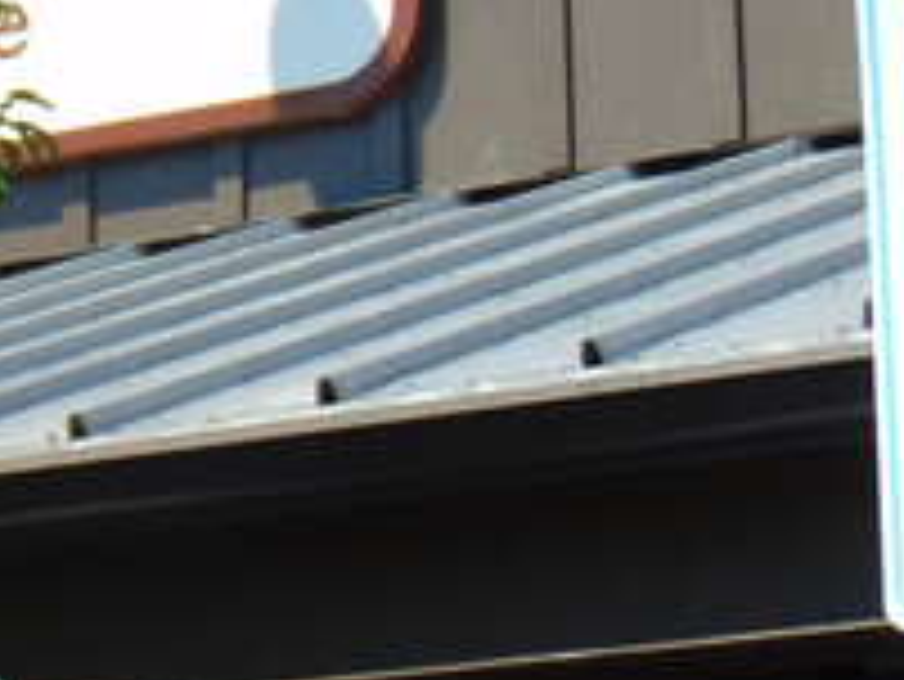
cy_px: 45
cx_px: -297
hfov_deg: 9.7
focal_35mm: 199
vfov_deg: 7.4
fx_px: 5200
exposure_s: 1/800
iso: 80
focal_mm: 9
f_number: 3.5
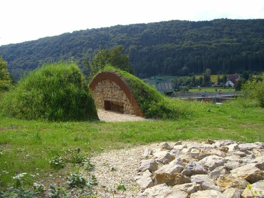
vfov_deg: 37.7
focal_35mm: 38
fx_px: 290
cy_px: 99
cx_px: 132
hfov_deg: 49.0
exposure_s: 1/250
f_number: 4.3
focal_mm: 6.2
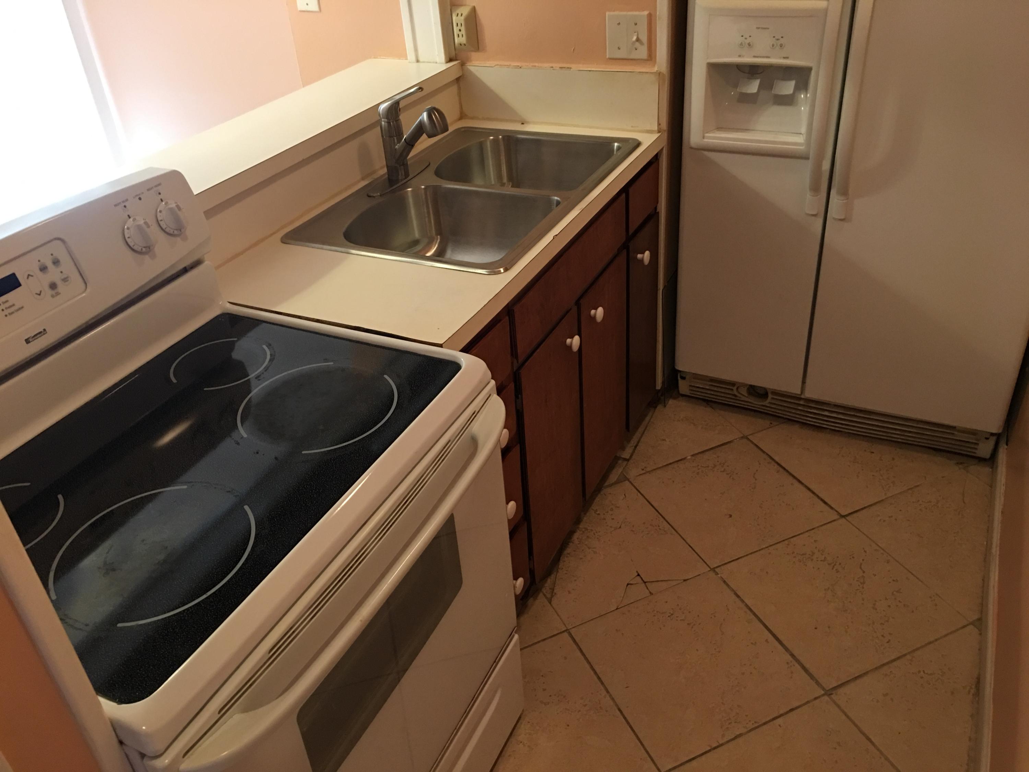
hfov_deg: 61.7
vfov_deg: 48.2
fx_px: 862
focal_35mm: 29
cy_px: 386
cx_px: 514
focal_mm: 4.15
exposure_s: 1/10
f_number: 2.2
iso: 80
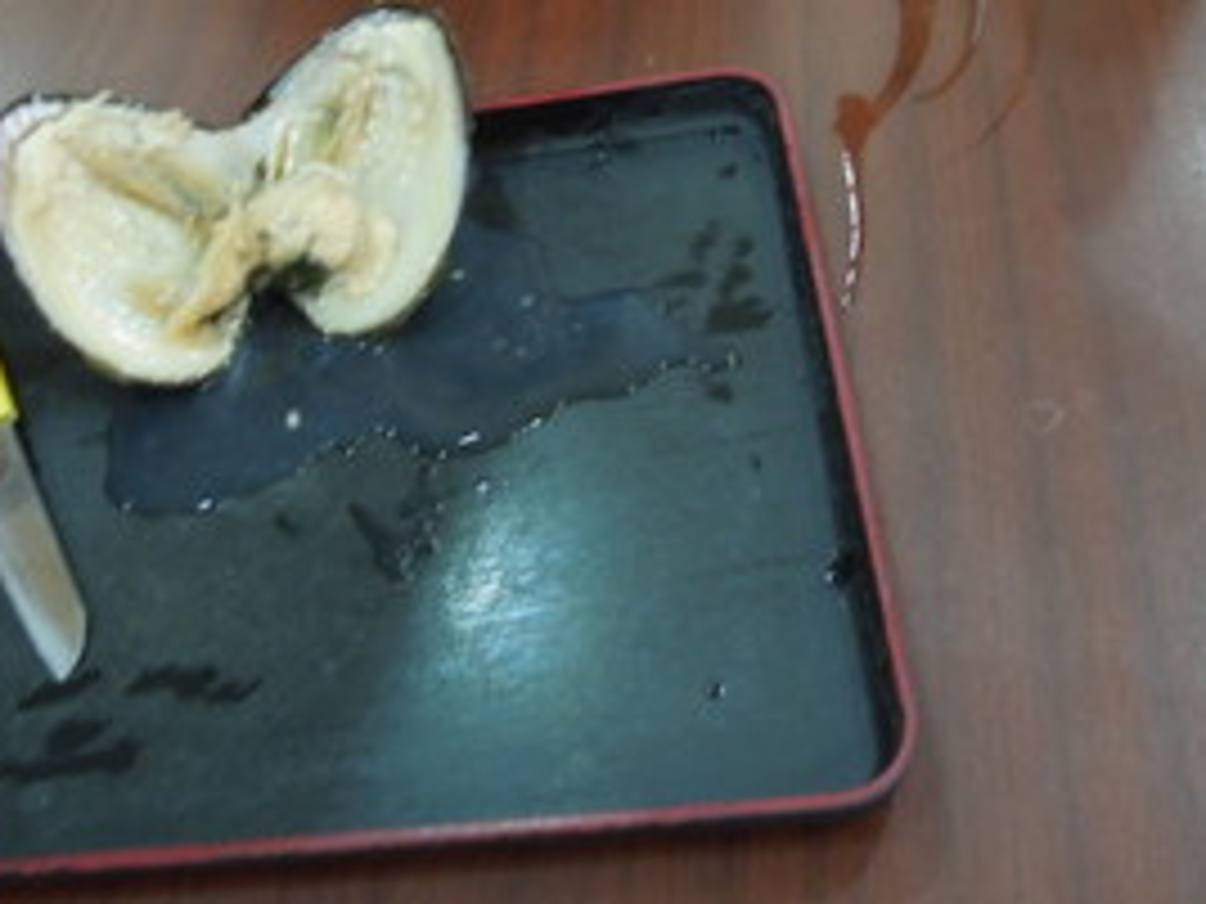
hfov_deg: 44.4
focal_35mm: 42
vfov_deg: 34.1
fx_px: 1463
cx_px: 441
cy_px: 328
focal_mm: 4.5
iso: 400
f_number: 3.3
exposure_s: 1/8
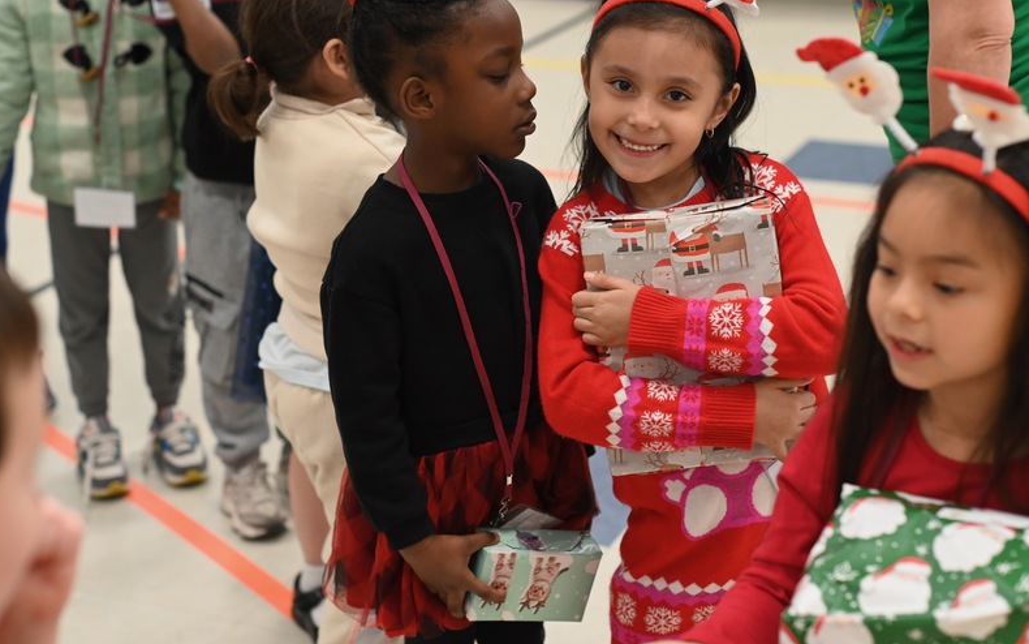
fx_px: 1851
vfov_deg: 19.7
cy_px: 255
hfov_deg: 31.1
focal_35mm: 66
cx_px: 508
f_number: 2.8
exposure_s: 1/320
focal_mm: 50
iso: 1600
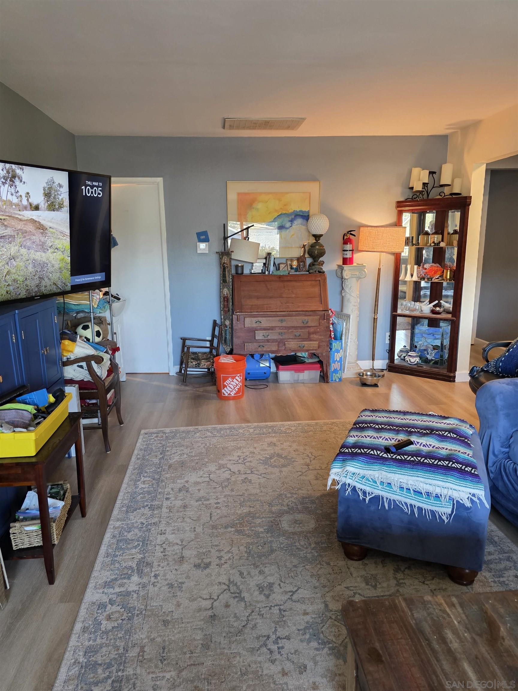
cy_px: 346
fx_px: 459
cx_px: 259
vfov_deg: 73.9
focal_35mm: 23
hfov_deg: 58.9
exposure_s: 1/120
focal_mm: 6.3
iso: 500
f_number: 1.7
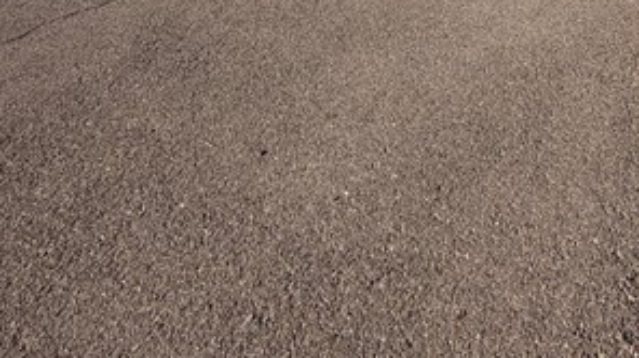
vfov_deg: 25.3
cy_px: -201
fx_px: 559
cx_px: 451
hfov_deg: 57.5
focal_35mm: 33
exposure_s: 1/770
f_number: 2.2
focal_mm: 2.22
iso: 20
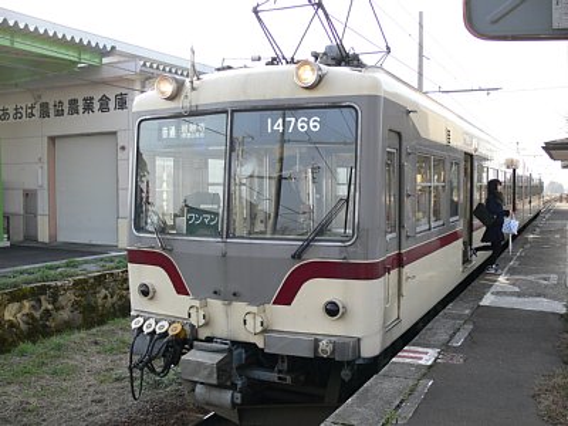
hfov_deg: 52.6
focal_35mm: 35
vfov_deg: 40.7
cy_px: 213
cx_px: 284
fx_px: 574
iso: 100
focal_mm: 7.4
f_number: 2.8
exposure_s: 1/400
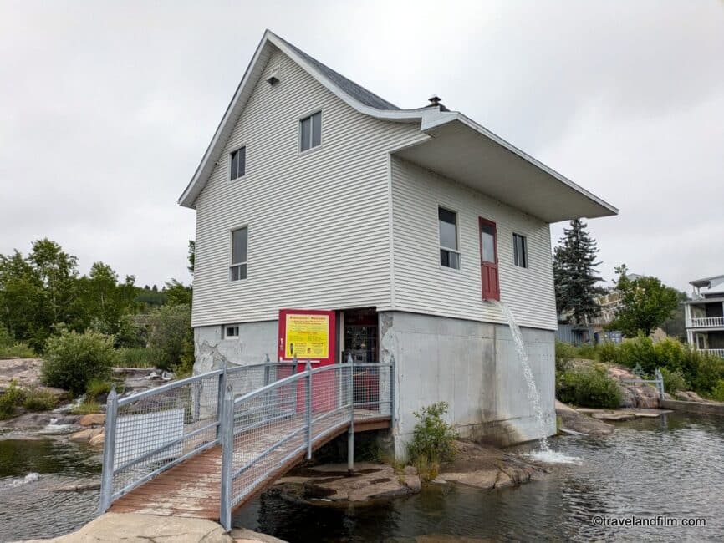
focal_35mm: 25
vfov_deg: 54.9
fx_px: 523
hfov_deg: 69.4
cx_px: 362
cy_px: 272
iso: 64
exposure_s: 1/1076
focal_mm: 5.43
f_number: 1.89
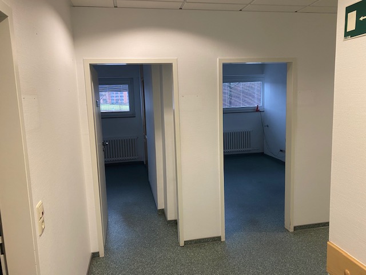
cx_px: 183
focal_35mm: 26
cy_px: 138
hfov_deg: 67.3
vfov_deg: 53.1
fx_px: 275
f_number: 1.8
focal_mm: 4.25
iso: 160
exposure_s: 1/50
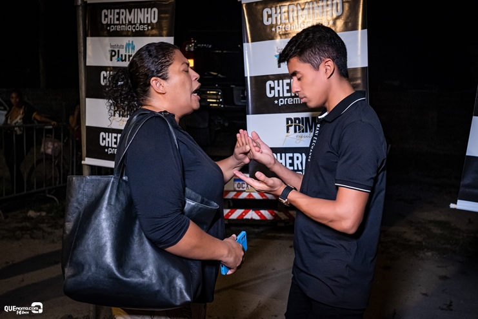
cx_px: 239
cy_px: 160
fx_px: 478
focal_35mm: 36
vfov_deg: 36.9
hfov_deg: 53.1
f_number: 2.8
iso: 2500
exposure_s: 1/320
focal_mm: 24
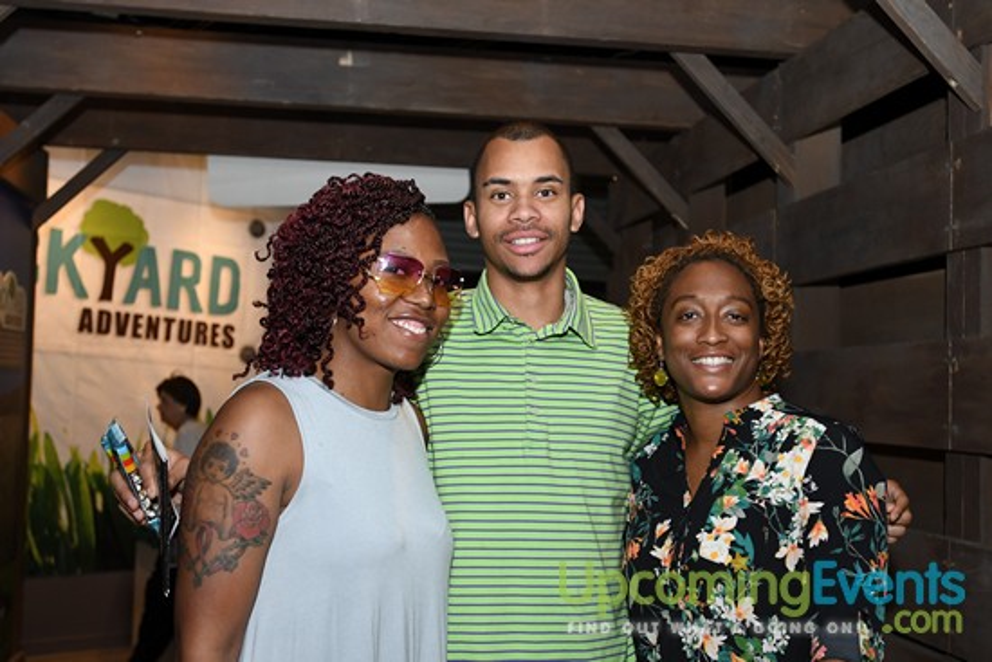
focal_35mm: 45
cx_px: 496
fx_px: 1240
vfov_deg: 29.9
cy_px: 331
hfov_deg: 43.6
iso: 800
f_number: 3.2
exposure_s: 1/125
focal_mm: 30
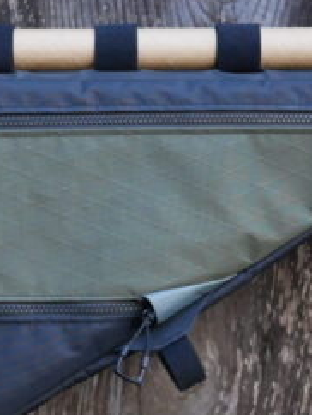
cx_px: 93
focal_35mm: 132
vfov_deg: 14.9
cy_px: 220
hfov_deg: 11.2
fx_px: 1584
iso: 800
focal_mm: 20
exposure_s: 1/800
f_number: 1.7
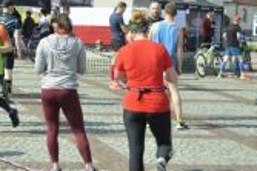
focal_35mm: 114
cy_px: 65
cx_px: 37
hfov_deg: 17.7
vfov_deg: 12.0
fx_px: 813
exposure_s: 1/2000
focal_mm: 28
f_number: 4.5
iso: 320
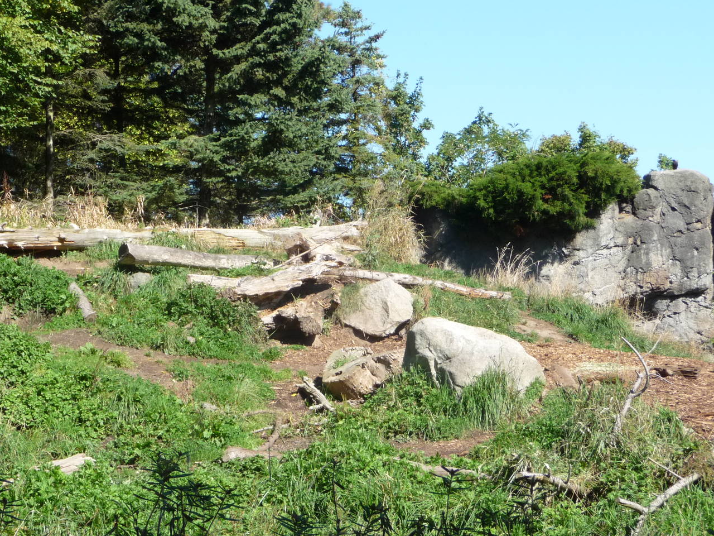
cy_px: 255
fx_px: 2166
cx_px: 308
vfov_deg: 14.1
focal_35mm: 105
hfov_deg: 18.7
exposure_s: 1/500
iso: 160
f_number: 4.7
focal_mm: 14.2
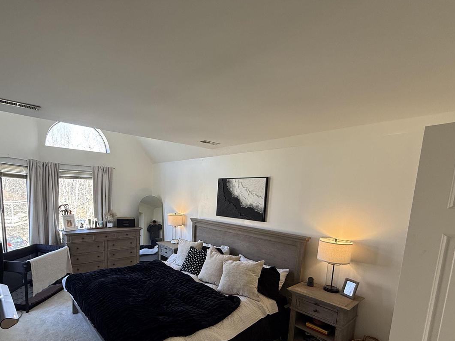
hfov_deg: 83.8
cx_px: 185
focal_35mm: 19
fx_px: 250
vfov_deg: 66.8
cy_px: 227
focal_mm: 2.22
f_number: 2.2
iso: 160
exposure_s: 1/120
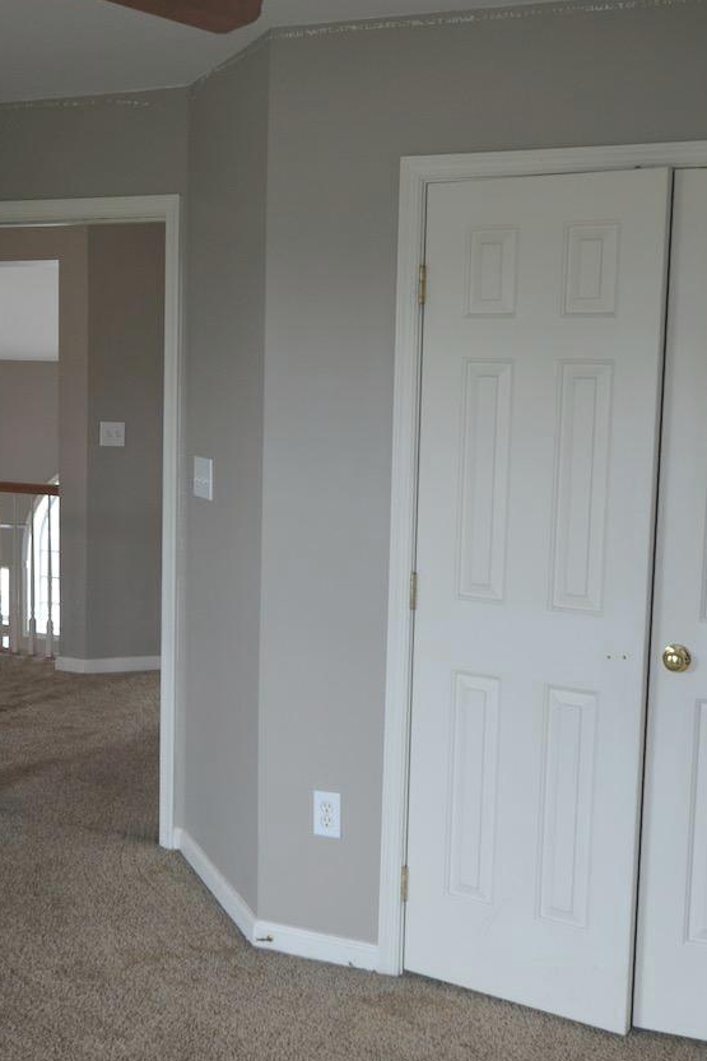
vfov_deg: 42.8
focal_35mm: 46
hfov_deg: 29.2
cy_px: 529
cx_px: 308
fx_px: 1356
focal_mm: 20
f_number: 4
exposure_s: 1/60
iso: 450
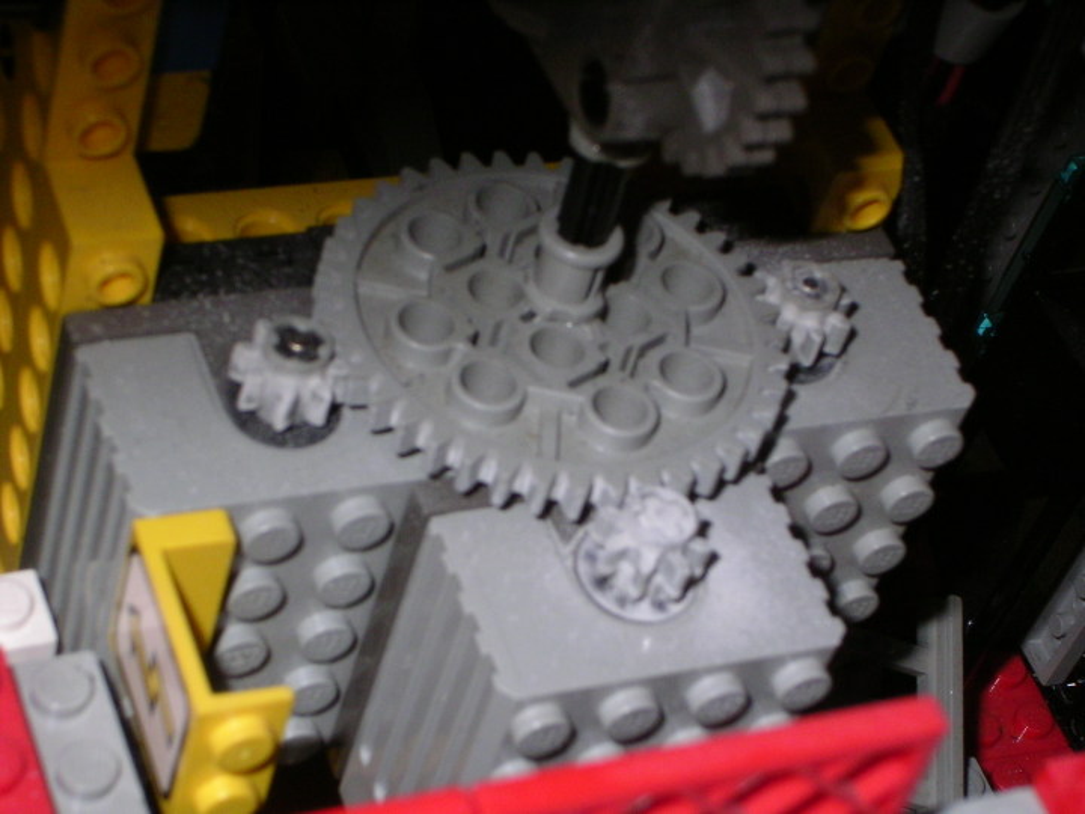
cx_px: 542
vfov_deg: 15.2
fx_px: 3040
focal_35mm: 97
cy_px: 407
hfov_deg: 20.2
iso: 100
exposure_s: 1/81.1
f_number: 7.8
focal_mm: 15.1
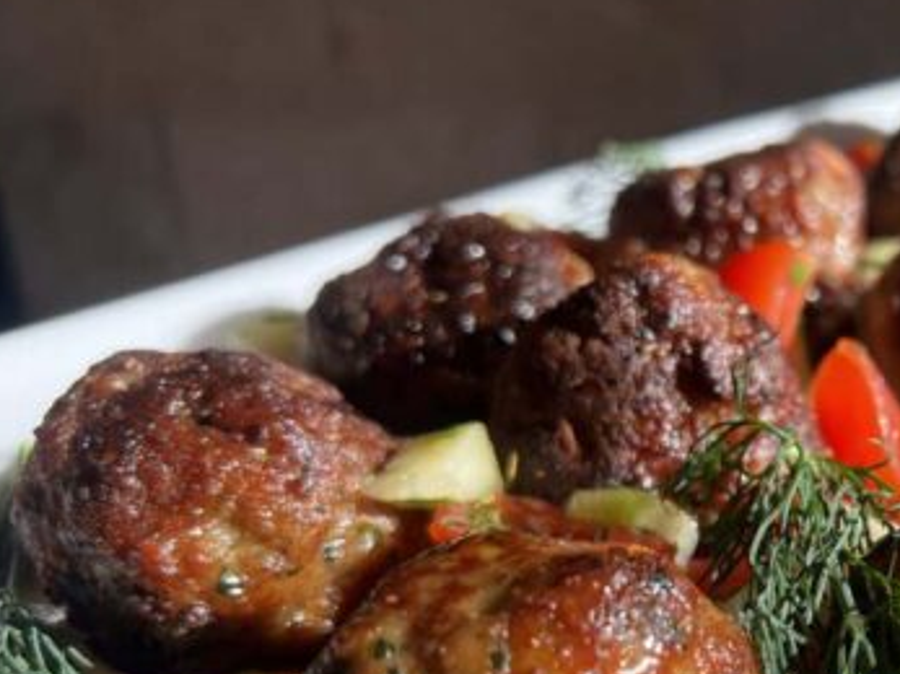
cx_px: 864
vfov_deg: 26.7
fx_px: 1403
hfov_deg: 33.1
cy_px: 498
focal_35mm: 54
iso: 50
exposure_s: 1/1089
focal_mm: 5.7
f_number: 1.5
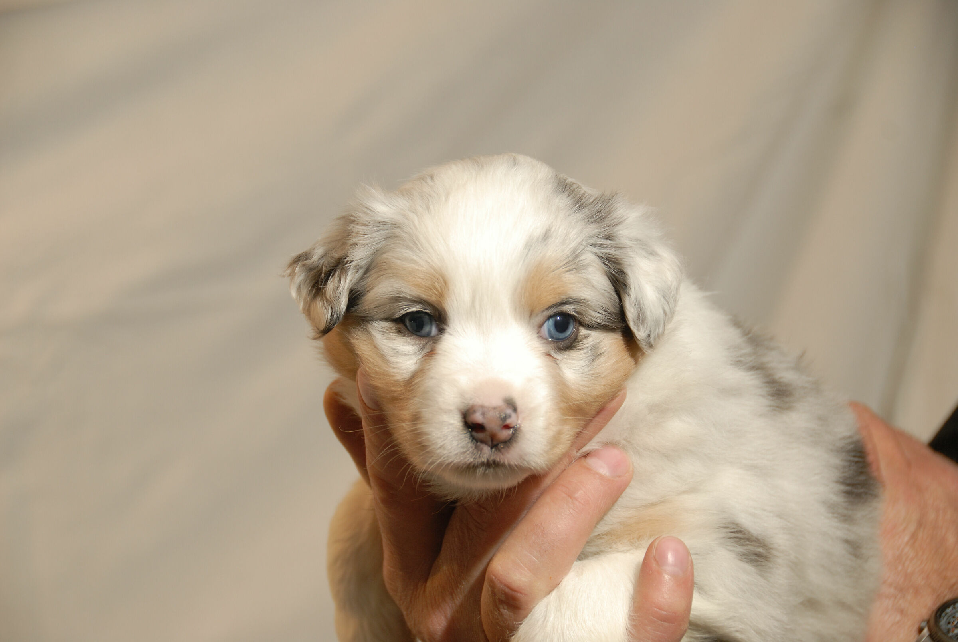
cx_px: 479
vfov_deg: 11.2
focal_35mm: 123
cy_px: 321
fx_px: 3277
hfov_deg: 16.6
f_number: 5
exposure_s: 1/125
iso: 160
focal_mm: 82
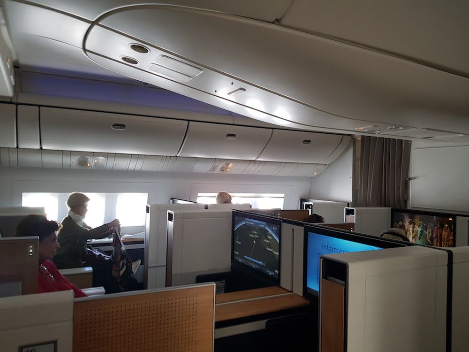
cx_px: 234
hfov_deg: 67.3
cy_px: 176
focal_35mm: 26
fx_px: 352
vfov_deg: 53.1
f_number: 1.7
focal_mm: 4.2
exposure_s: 1/50
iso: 125
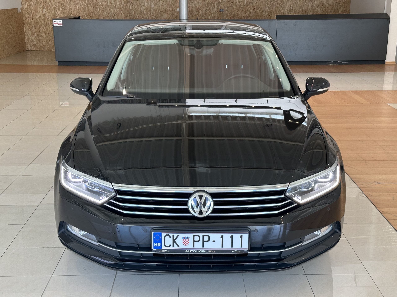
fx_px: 550
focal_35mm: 48
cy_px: 148
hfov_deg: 39.7
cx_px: 198
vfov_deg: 30.3
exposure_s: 1/145
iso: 64
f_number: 1.78
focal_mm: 6.86
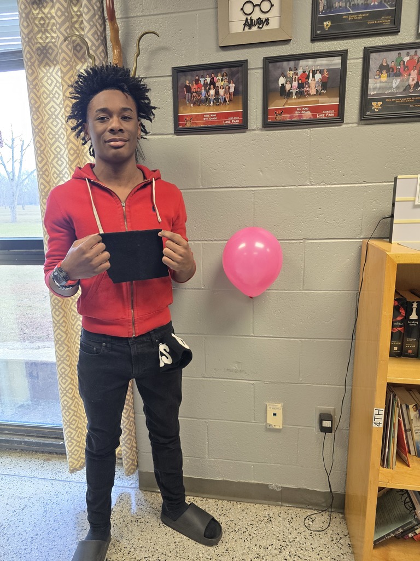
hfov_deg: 58.9
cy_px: 280
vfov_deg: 73.9
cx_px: 210
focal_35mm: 23
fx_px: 372
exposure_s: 1/120
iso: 200
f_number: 1.7
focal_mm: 6.3
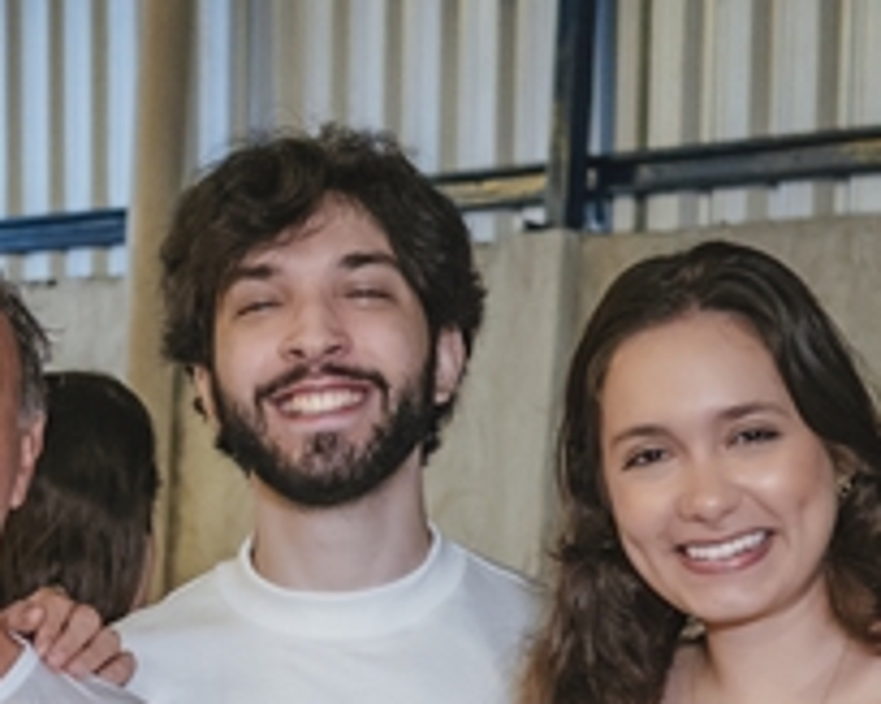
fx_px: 3206
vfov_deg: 12.2
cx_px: -212
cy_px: 913
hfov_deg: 15.0
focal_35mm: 123
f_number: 2.5
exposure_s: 1/250
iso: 2500
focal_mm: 24
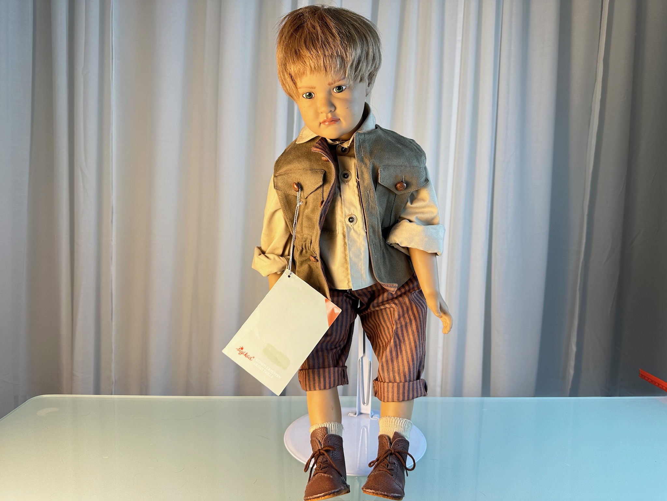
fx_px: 462
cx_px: 334
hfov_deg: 71.6
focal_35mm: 24
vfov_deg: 56.8
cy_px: 250
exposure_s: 1/100
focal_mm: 6.86
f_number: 1.78
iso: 80
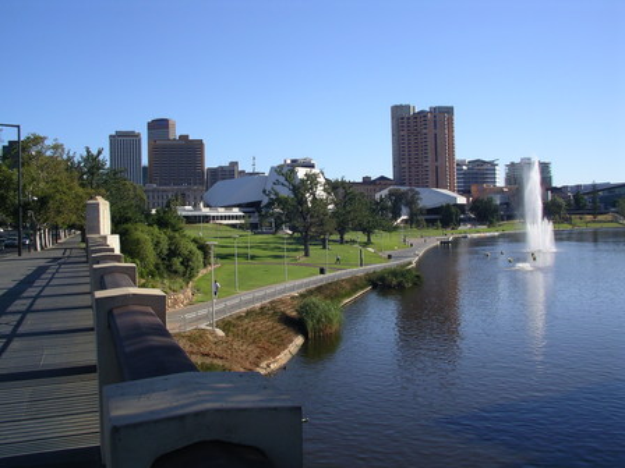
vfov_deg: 38.7
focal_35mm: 37
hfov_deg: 50.1
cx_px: 312
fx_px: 668
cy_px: 234
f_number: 6.9
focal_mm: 5.7
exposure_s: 1/160
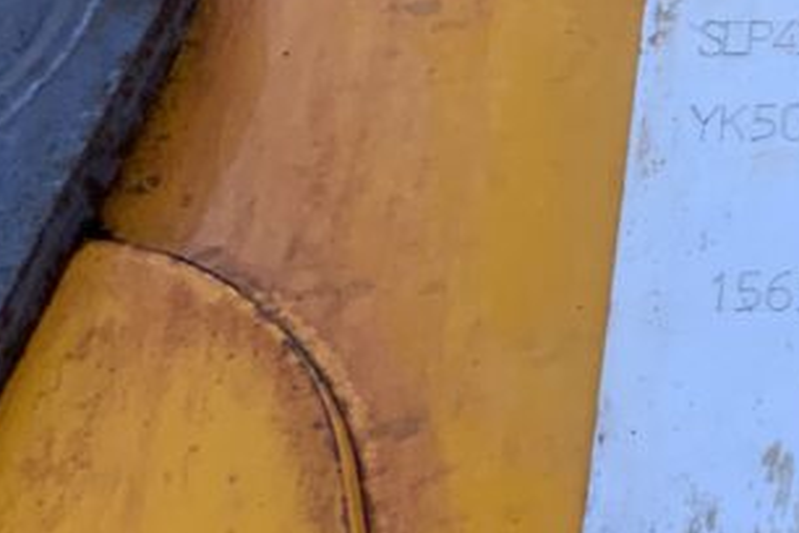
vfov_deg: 13.5
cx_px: 1212
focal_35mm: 101
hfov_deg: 18.0
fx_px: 2241
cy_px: 180
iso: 64
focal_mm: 3
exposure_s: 1/72
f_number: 1.8
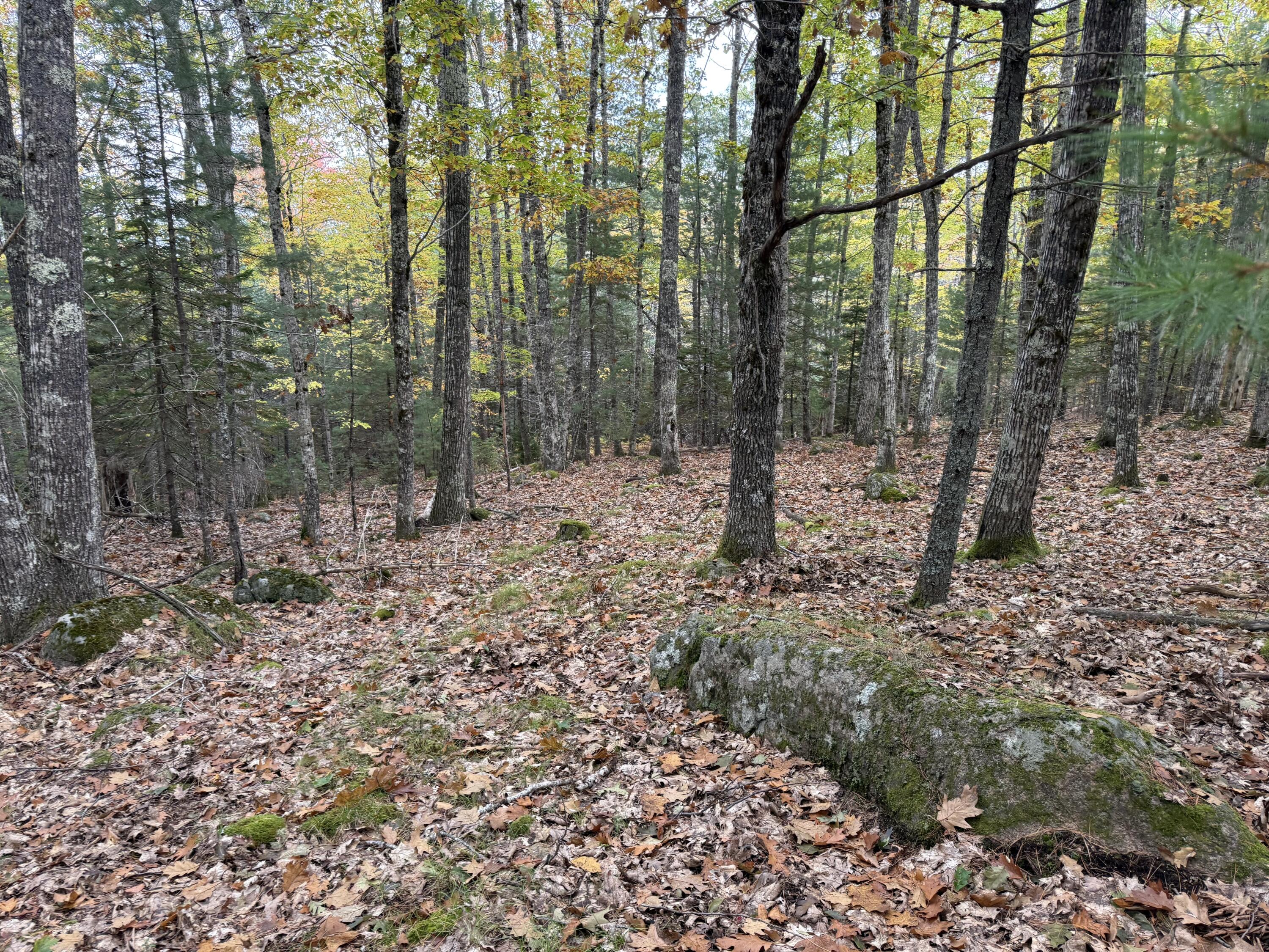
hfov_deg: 71.6
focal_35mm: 24
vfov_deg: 56.8
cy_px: 476
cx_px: 634
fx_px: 880
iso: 125
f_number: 1.78
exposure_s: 1/121
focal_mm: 6.76
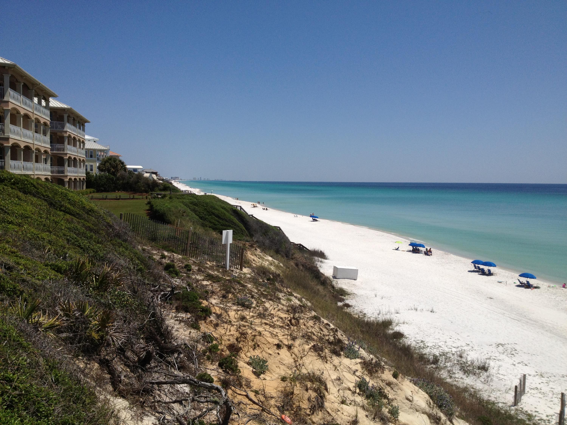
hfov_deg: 52.6
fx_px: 573
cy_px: 212
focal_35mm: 35
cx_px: 284
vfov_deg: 40.7
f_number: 2.4
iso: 64
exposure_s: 1/4255
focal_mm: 4.28
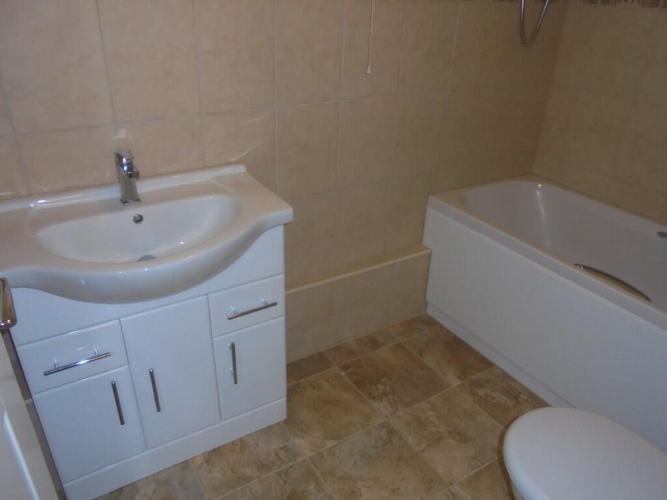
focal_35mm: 26
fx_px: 501
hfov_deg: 67.3
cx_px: 334
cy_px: 250
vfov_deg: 53.1
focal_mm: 4.6
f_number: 3.5
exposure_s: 1/30
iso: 200
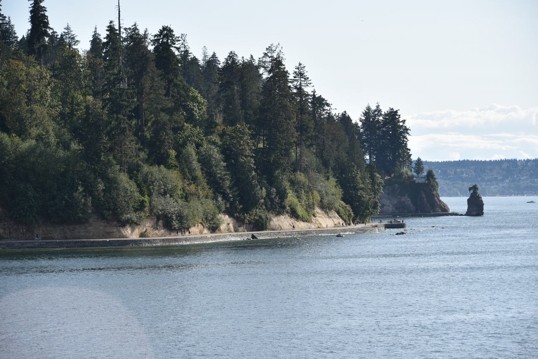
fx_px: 2018
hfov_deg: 15.2
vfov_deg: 10.2
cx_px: 269
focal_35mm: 135
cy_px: 180
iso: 100
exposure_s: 1/320
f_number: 7.1
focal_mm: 135
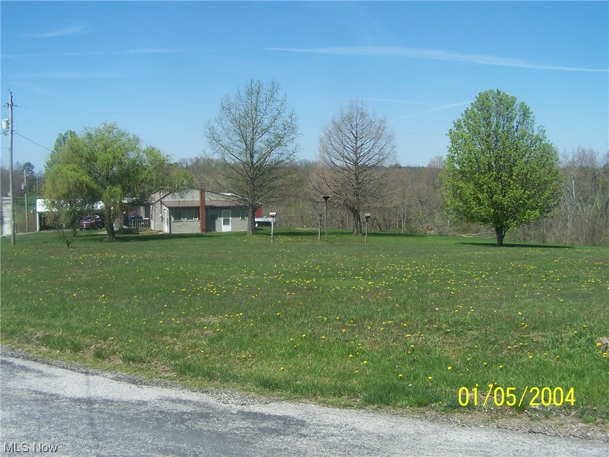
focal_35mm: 38
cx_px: 304
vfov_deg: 37.7
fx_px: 669
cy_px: 228
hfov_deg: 49.0
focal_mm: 6.3
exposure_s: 1/750
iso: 80
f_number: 4
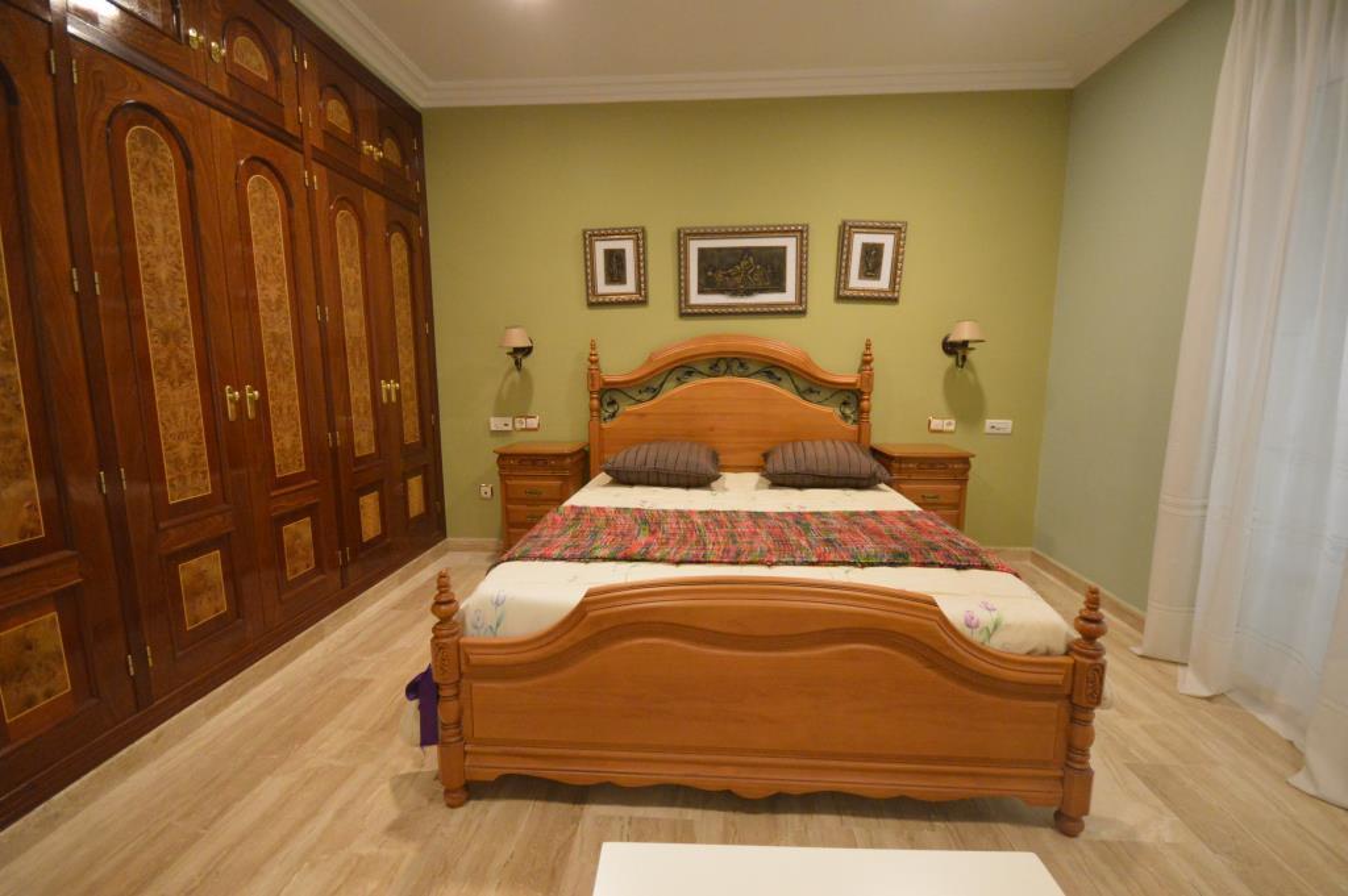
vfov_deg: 77.2
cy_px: 448
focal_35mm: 15
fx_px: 561
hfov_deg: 100.4
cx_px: 674
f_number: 4
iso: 3200
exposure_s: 1/60
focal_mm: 10
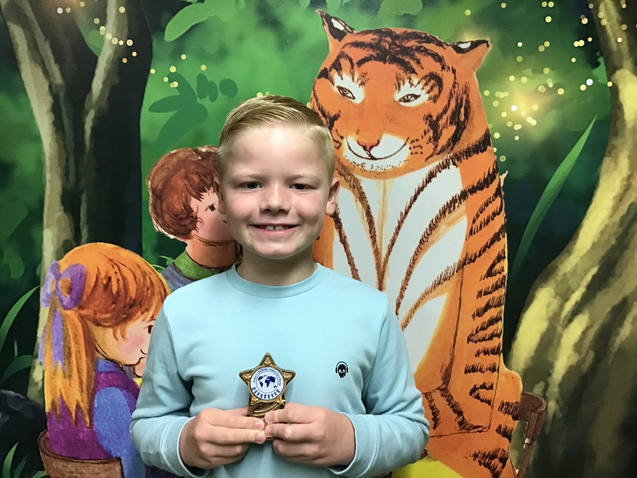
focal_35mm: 31
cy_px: 239
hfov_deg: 58.4
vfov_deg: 45.4
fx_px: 570
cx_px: 318
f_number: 2.4
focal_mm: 3.3
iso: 160
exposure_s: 1/33
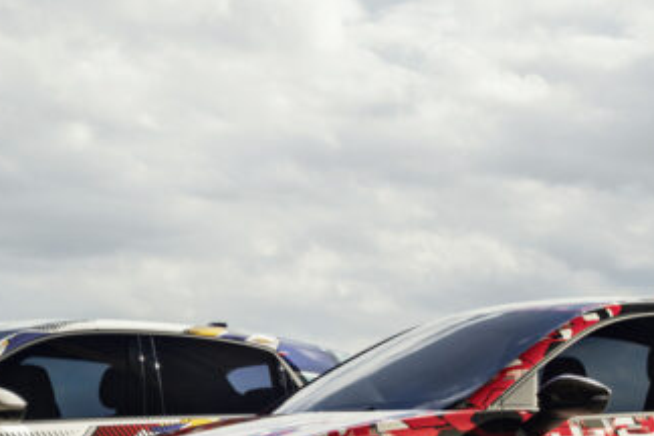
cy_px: 328
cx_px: 212
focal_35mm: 161
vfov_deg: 8.5
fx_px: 2916
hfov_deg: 12.8
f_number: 8
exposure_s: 1/50
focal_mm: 50.8
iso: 125
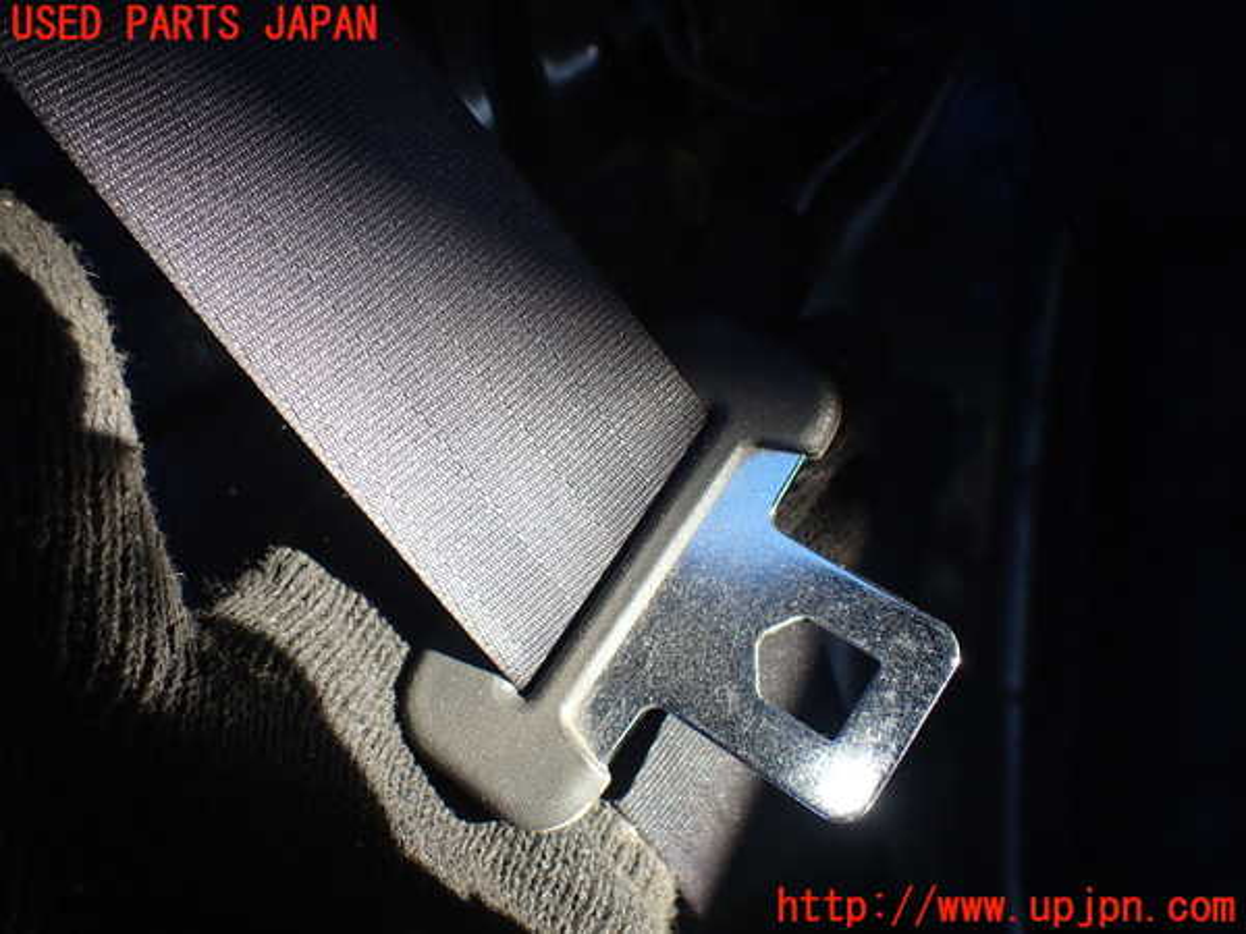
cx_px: 623
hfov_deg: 60.0
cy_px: 467
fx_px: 1080
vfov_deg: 46.8
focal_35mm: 30
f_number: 2.3
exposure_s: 1/160
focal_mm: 5.4
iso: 100
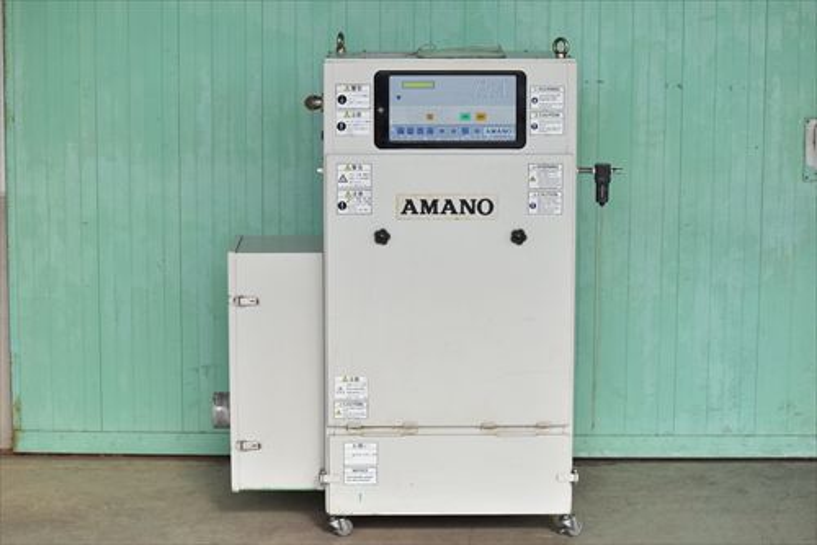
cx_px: 408
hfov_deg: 24.6
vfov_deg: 16.6
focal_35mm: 82
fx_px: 1873
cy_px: 272
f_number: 6.3
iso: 1250
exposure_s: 1/2000
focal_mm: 55
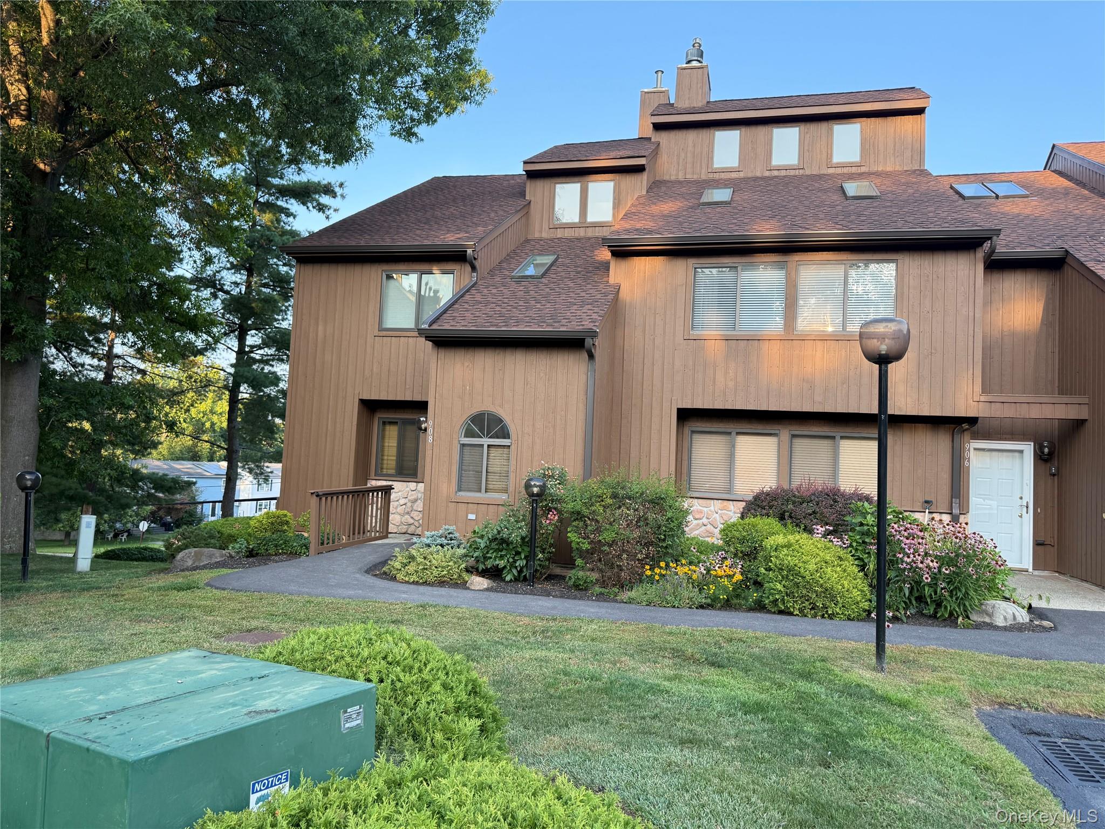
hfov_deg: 71.6
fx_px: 766
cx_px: 552
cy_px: 414
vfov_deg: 56.8
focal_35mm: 24
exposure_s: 1/270
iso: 100
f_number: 1.78
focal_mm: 6.76
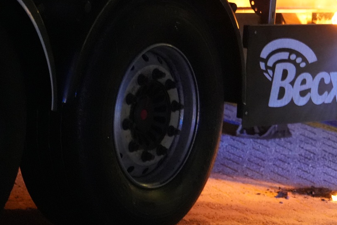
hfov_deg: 8.3
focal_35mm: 246
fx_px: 2302
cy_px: -14
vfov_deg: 5.6
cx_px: 383
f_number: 4
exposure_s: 1/40
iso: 12800
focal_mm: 105
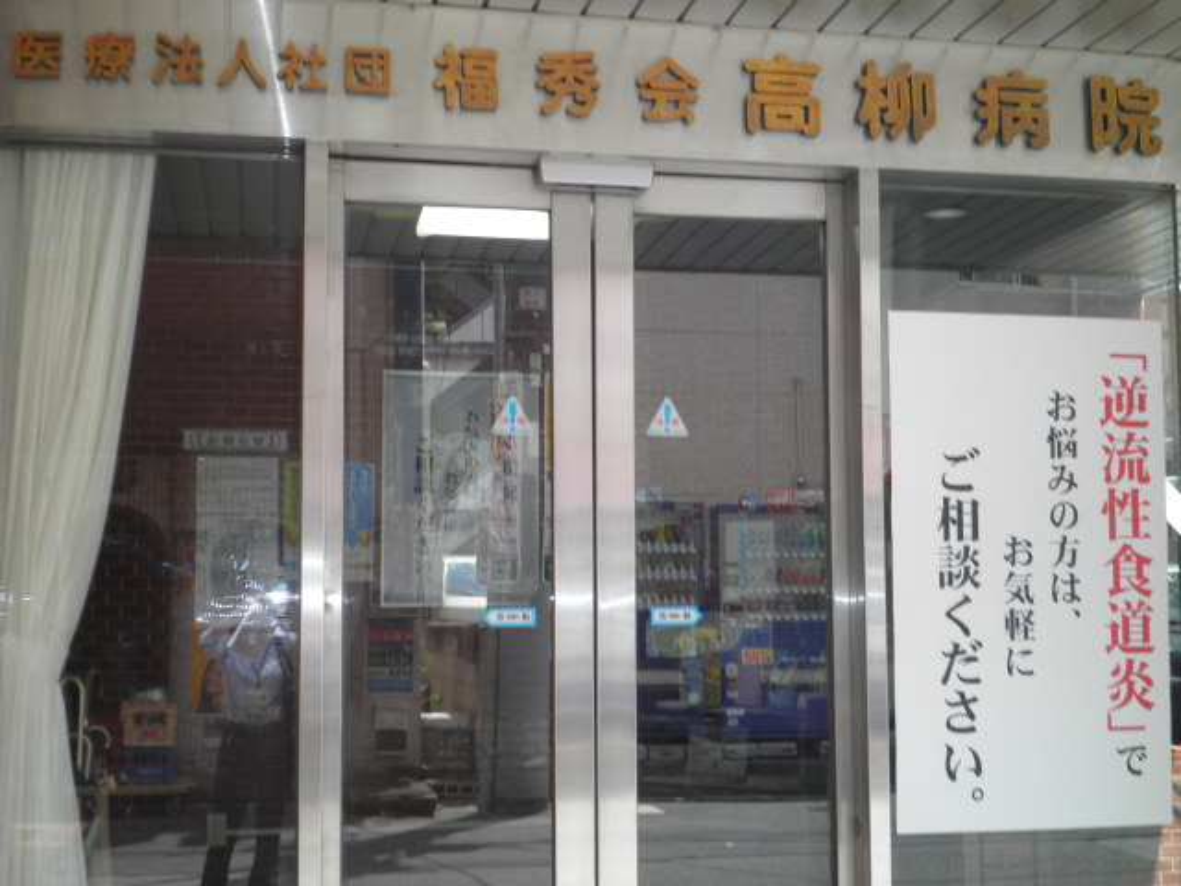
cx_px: 590
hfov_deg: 40.4
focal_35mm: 47
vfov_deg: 30.9
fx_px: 1604
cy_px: 443
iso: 64
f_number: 3.4
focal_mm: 8.3
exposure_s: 1/80
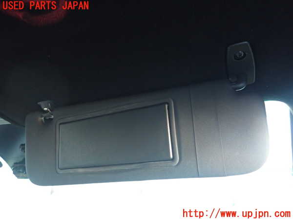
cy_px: 110
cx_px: 146
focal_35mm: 25
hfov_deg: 69.4
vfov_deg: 54.9
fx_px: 212
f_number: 2
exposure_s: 1/30
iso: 500
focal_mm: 4.5
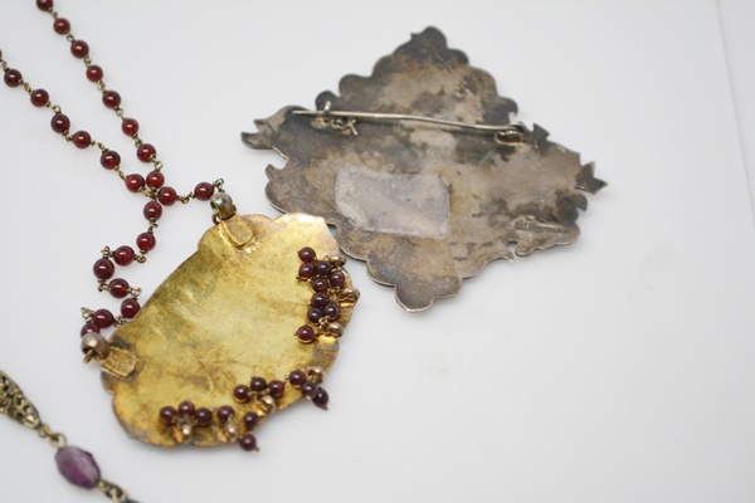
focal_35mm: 82
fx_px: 1730
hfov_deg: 24.6
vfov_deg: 16.6
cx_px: 378
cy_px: 252
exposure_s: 1/60
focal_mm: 55
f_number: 5.6
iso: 560
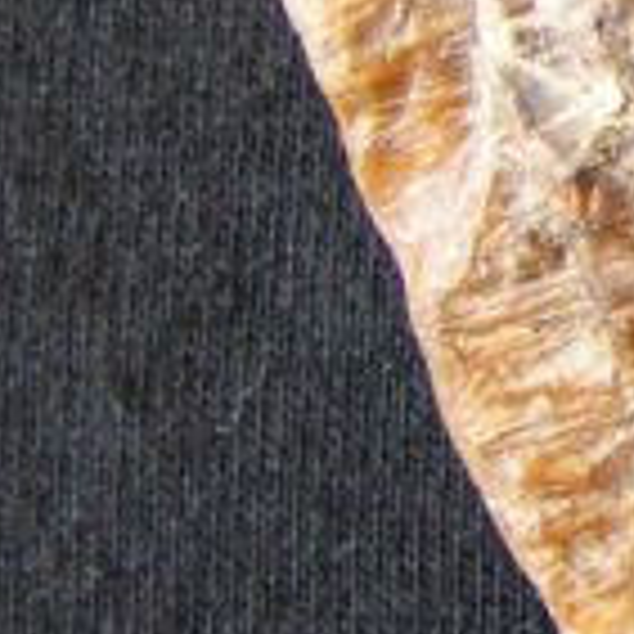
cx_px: 1691
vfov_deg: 9.6
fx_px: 3751
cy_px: 9
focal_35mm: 181
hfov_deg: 8.5
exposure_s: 1/40
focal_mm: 6
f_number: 3.2
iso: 125
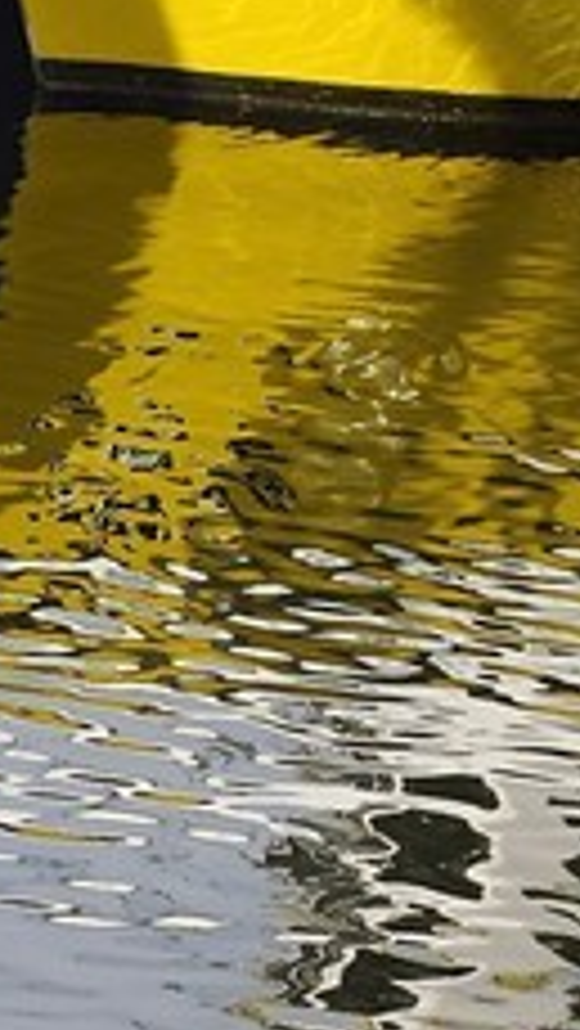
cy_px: -963
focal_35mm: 512
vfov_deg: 4.2
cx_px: 1470
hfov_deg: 2.4
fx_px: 13983
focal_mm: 70
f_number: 10
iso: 200
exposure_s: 1/250
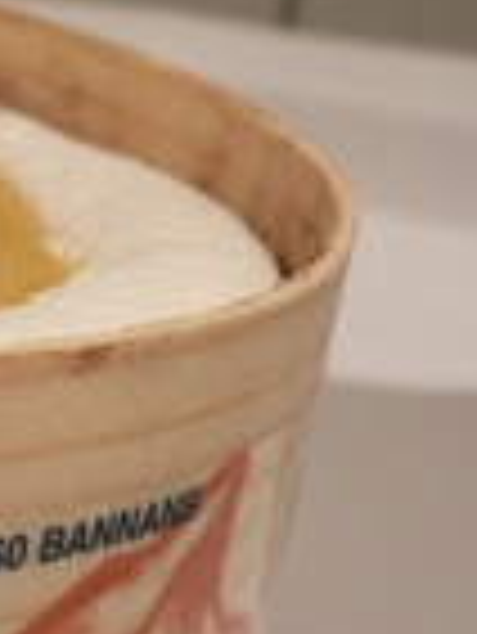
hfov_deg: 11.1
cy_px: 304
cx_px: -396
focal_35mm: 124
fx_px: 2275
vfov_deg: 15.9
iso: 100
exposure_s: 1/15
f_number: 2.8
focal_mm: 5.8
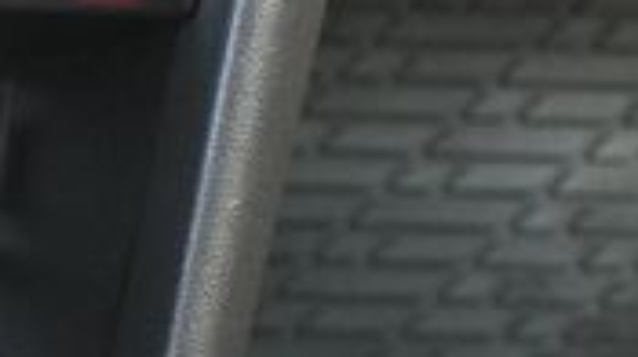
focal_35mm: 224
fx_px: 3784
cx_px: -350
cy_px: 619
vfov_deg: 5.3
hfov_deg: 9.3
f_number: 5.6
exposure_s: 1/100
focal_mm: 39
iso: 3200
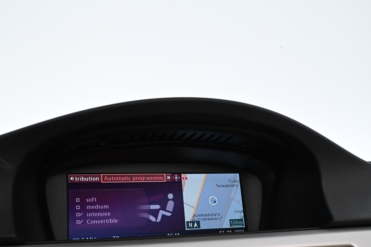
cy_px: 163
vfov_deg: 32.4
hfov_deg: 47.3
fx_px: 422
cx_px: 158
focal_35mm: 41
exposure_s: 1/100
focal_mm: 20
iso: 4000
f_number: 5
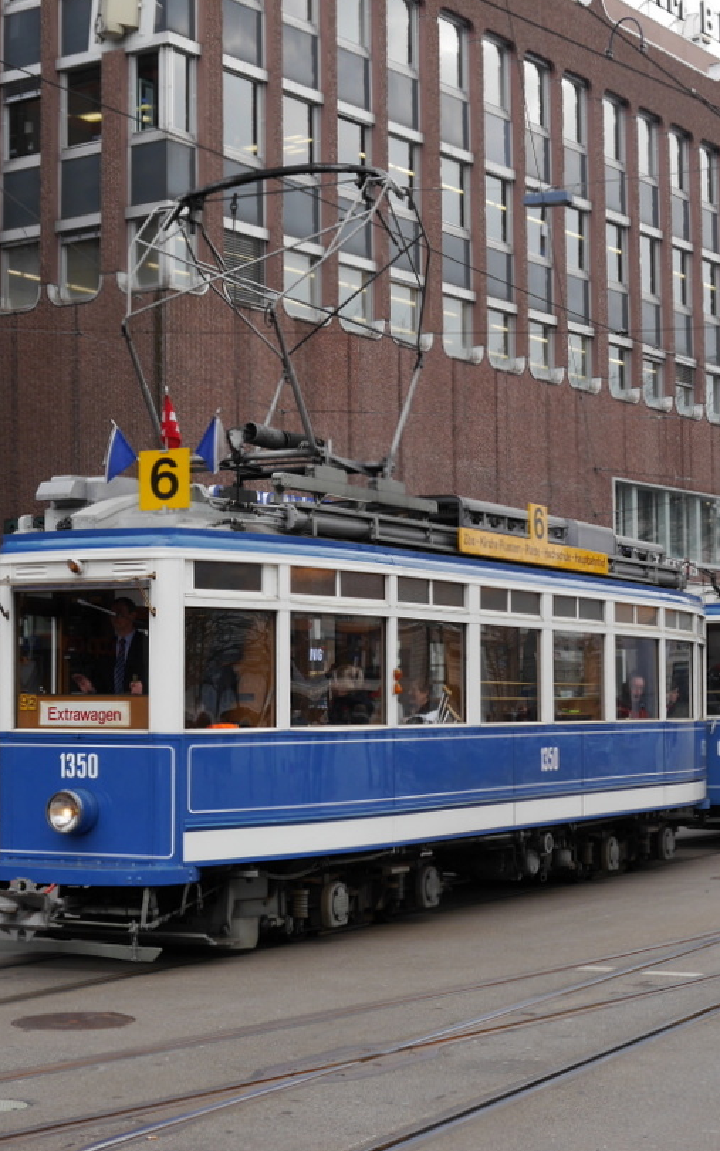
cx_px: 389
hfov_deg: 18.9
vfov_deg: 29.8
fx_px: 2166
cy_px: 577
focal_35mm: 69
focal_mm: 24
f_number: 5.6
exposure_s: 1/160
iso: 160
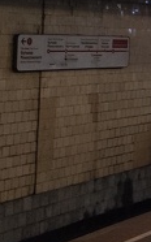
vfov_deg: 15.4
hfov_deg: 7.2
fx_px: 870
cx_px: 609
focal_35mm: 132
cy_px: -22
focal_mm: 6.19
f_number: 1.65
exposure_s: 1/50
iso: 320
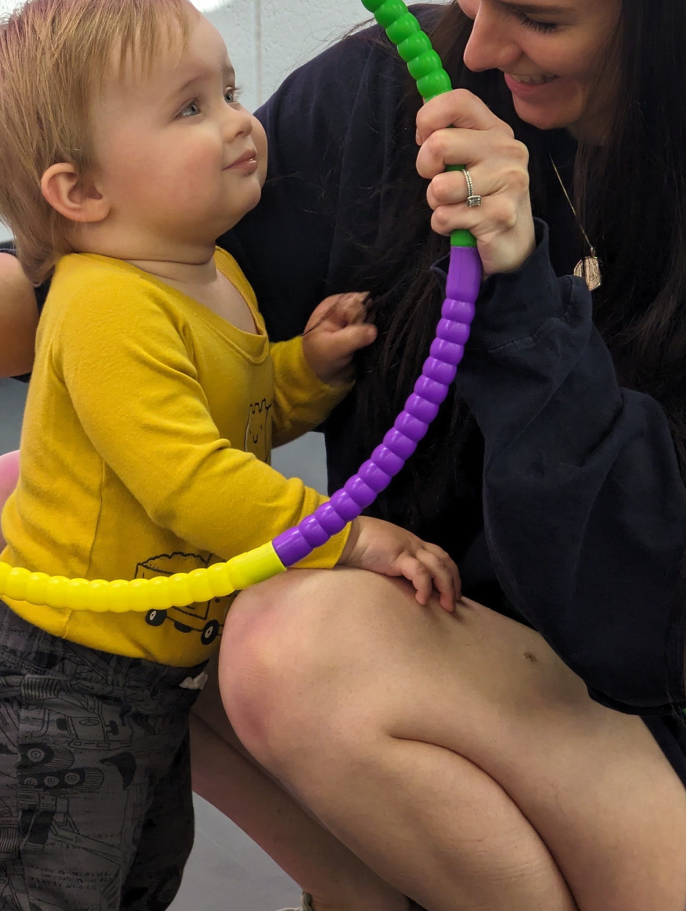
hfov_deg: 9.0
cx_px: 339
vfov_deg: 11.9
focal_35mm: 166
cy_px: 336
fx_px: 4374
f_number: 3.5
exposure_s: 1/59.7
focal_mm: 19
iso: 157
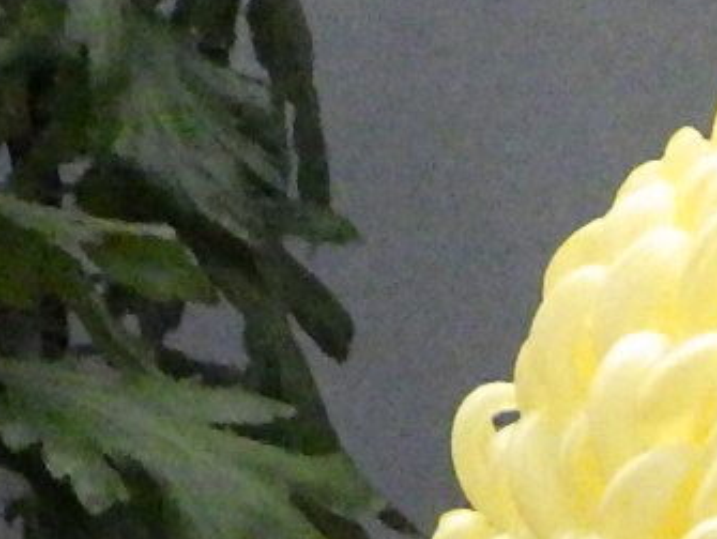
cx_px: 1359
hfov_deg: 10.7
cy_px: 1292
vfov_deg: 8.0
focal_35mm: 171
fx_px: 3546
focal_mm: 5
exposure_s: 1/45
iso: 640
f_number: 3.5
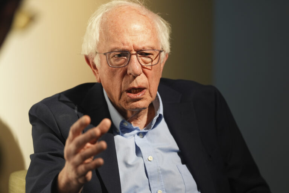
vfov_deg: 8.7
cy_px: 96
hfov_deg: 13.1
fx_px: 1260
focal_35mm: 157
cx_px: 144
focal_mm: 157
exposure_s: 1/250
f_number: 3.2
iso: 800
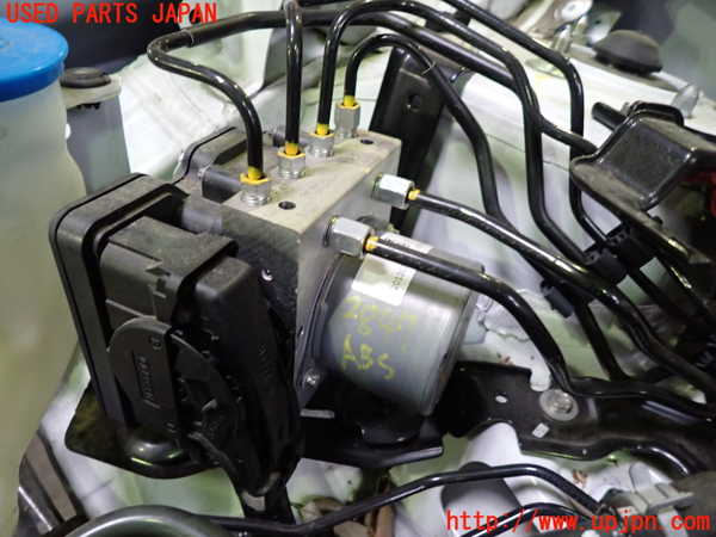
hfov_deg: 69.4
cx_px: 358
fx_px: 517
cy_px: 268
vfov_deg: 54.9
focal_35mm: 25
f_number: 2
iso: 640
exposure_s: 1/30
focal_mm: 4.5
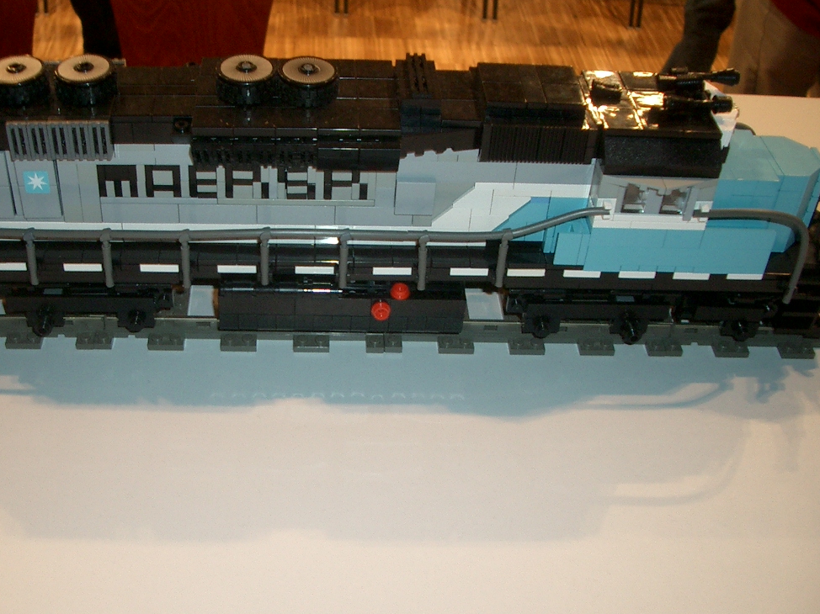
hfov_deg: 40.9
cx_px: 296
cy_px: 319
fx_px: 1089
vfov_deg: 31.5
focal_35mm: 46
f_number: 2.6
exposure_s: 1/40
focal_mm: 5.8
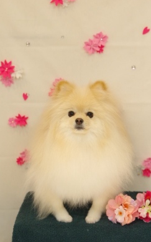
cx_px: 80
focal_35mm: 86
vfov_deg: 24.1
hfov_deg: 15.2
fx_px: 565
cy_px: 121
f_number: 4.5
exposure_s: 1/250
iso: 4000
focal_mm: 55
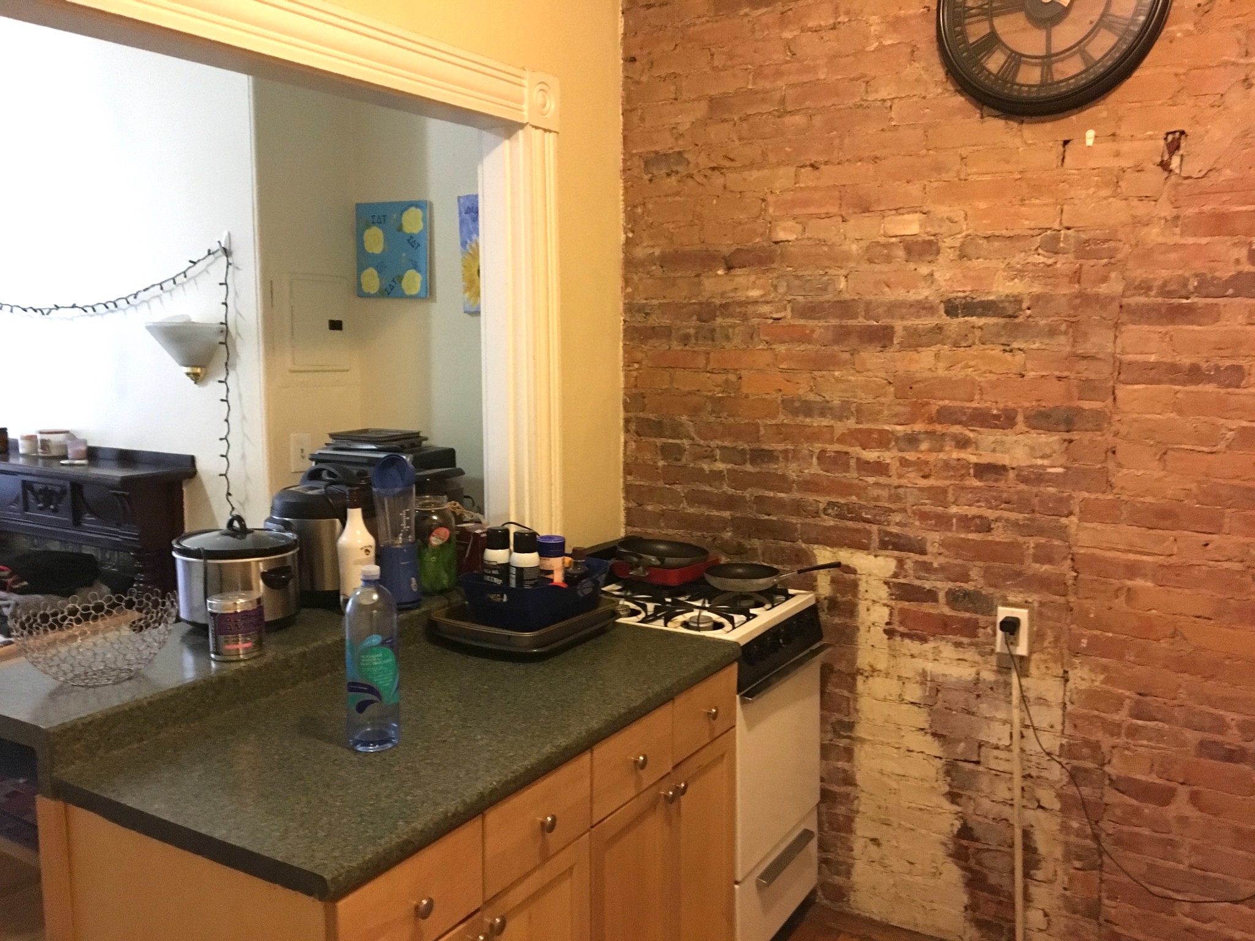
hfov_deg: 61.7
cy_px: 470
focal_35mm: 29
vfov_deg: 48.2
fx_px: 1051
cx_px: 628
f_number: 2.2
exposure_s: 1/15
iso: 320
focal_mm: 4.15
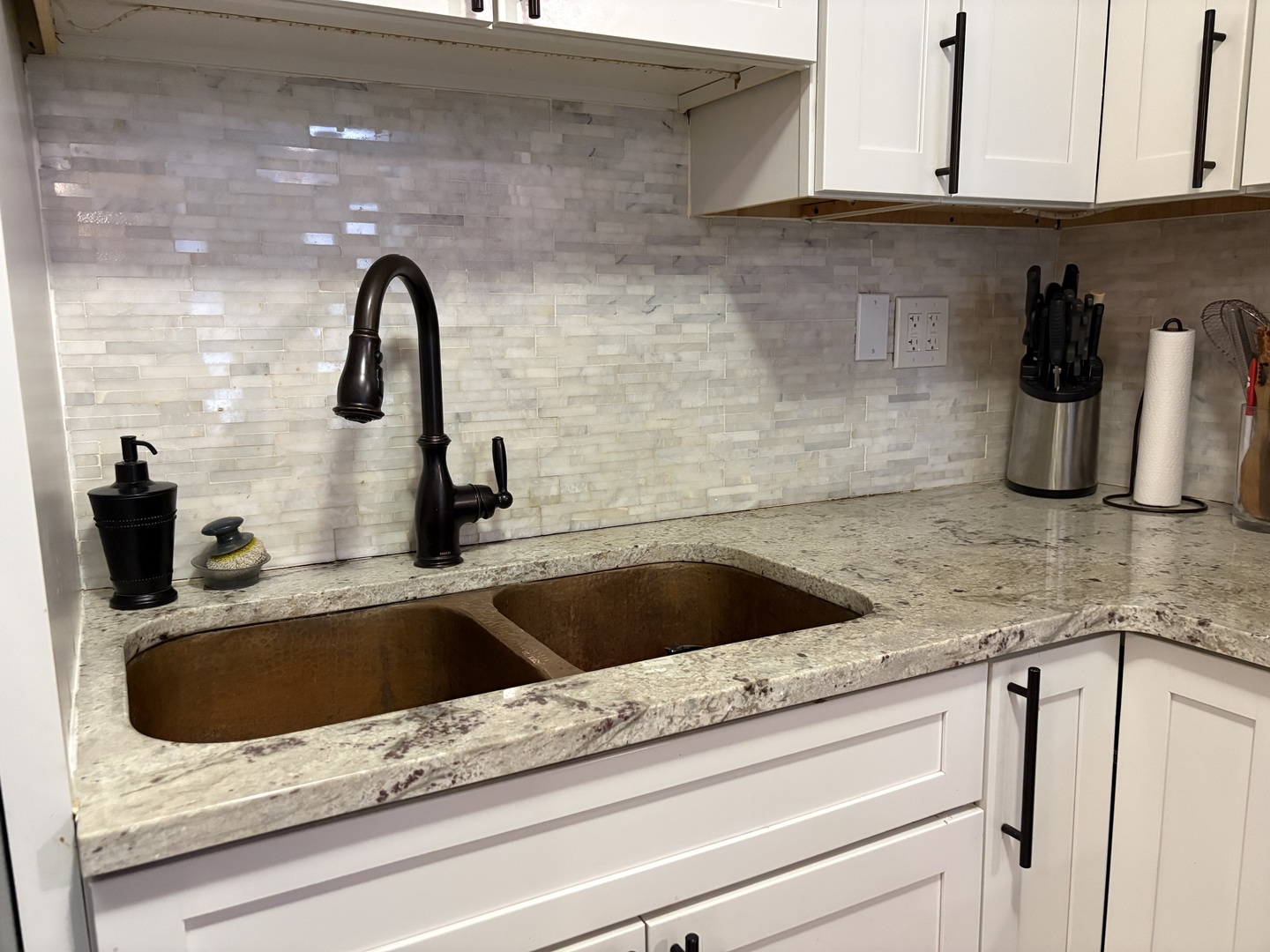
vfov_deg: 53.1
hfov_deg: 67.3
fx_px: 954
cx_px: 635
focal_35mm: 26
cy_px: 476
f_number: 1.6
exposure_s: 1/60
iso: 500
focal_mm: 5.96
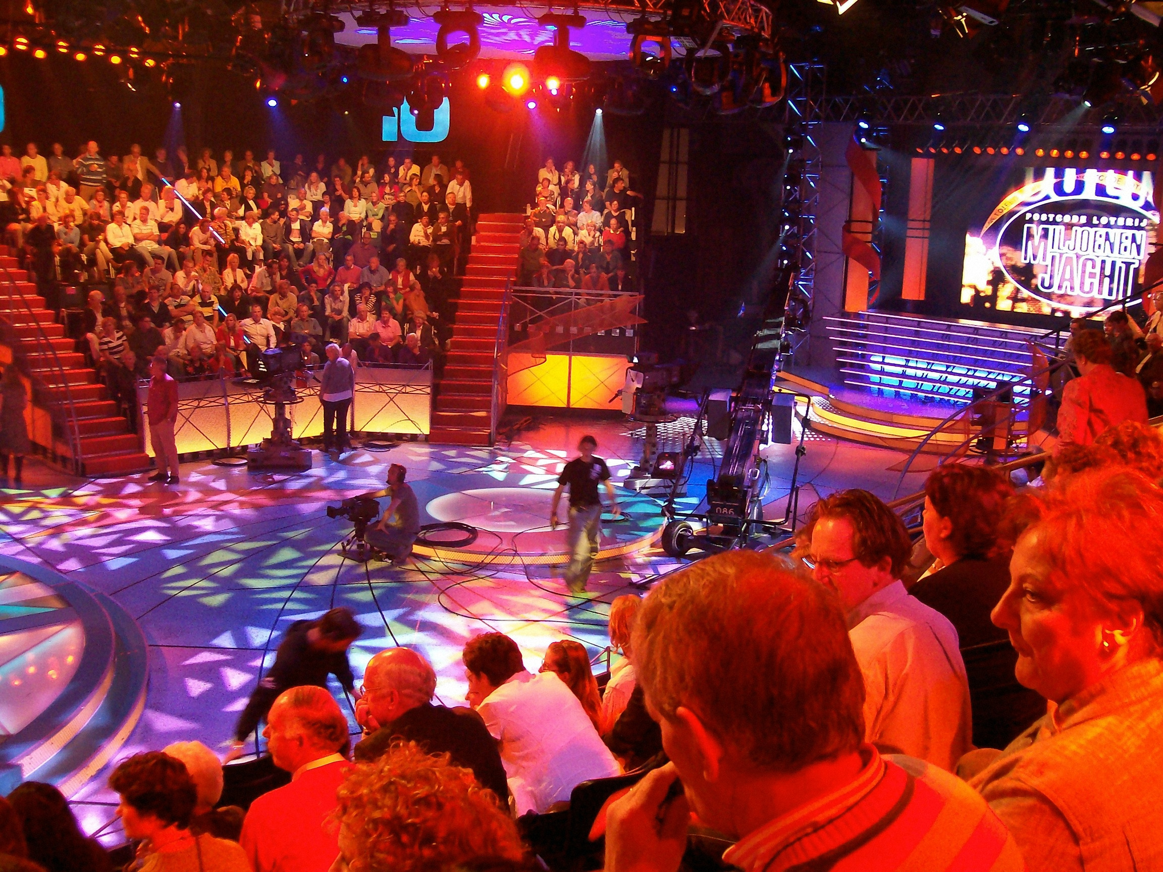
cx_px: 582
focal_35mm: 36
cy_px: 436
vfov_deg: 39.7
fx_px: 1209
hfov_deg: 51.4
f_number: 2.7
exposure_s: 1/18.5
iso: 160
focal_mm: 6
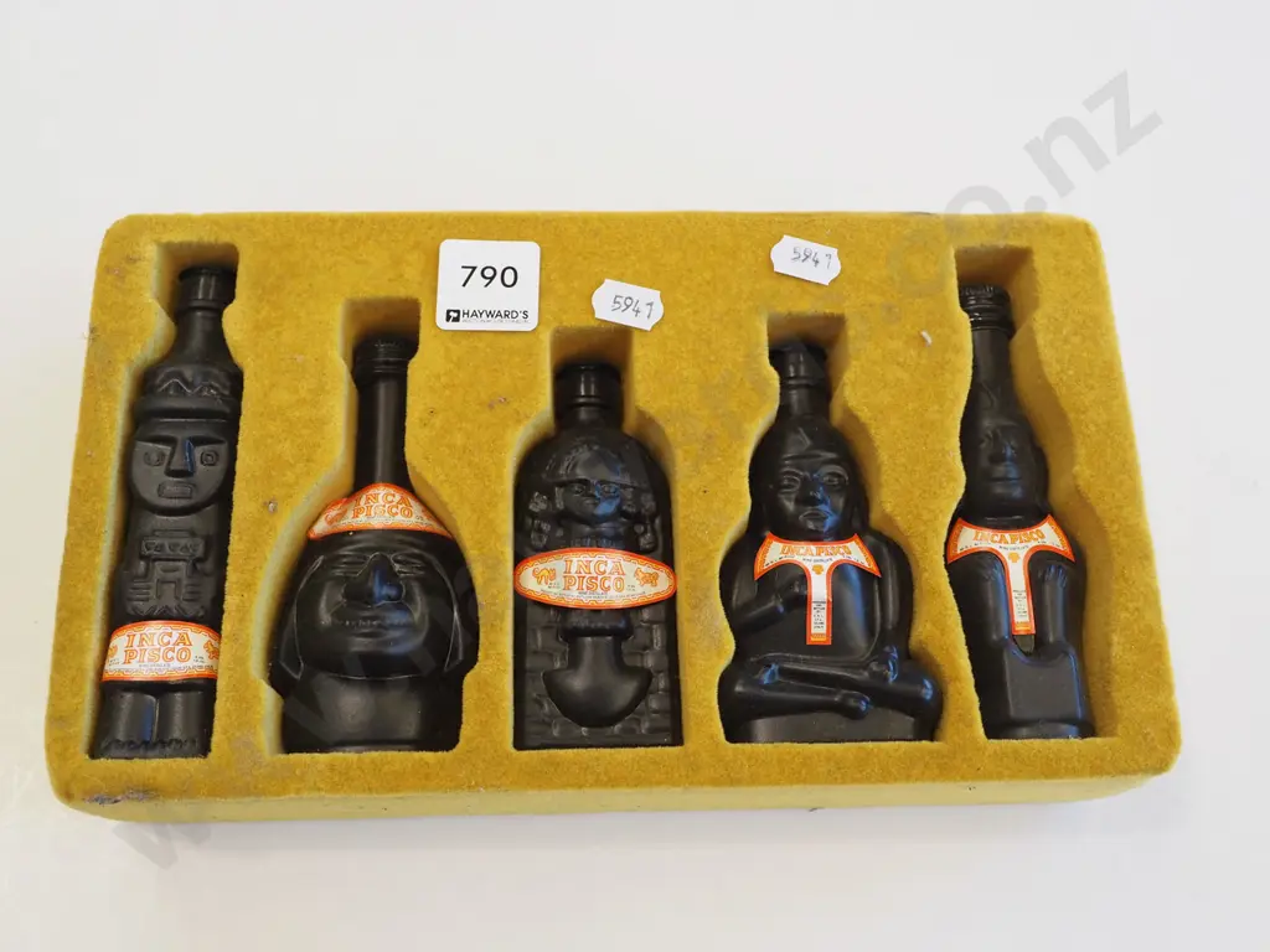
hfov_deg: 49.0
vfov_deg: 37.7
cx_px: 635
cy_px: 476
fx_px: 1394
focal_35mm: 38
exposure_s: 1/125
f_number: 5.6
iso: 1600
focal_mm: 19
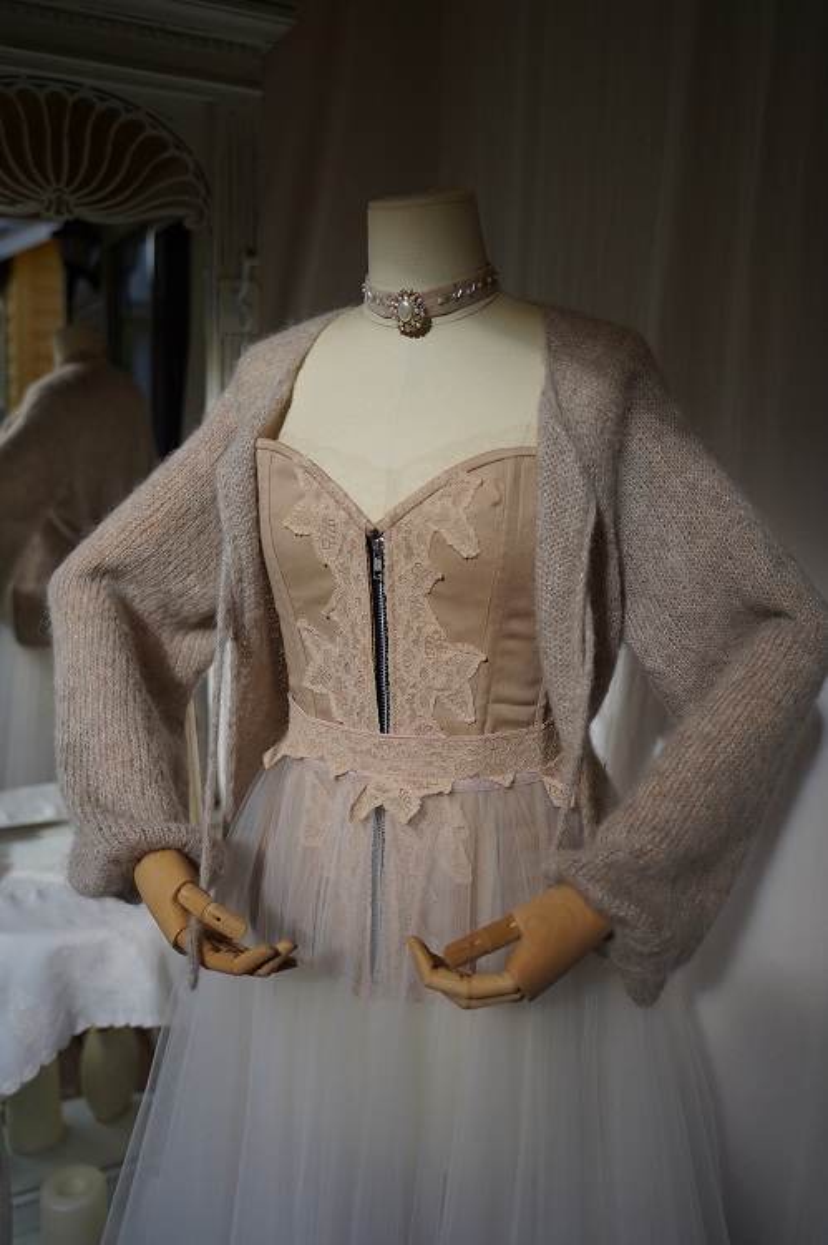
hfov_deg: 43.6
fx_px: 1036
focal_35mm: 30
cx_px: 414
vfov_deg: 62.0
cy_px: 622
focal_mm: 30
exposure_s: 1/1600
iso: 100
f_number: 2.8
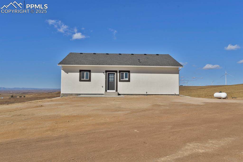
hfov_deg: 63.7
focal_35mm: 29
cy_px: 81
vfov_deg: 44.9
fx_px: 196
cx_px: 122
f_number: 8
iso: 250
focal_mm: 29
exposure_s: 1/400
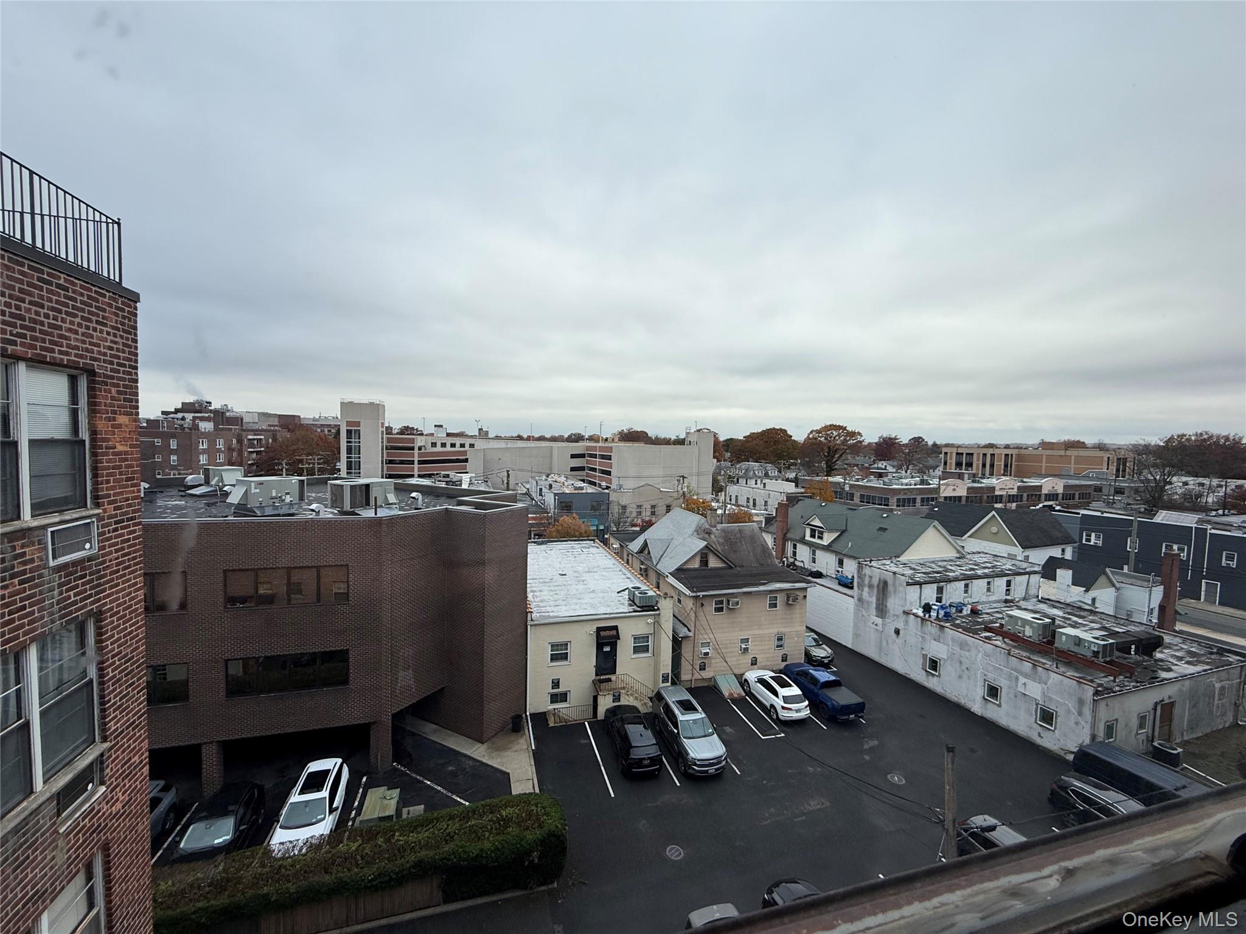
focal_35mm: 14
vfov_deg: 85.7
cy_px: 467
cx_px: 623
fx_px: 504
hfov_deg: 102.1
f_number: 2.2
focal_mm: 2.22
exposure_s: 1/760
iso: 50
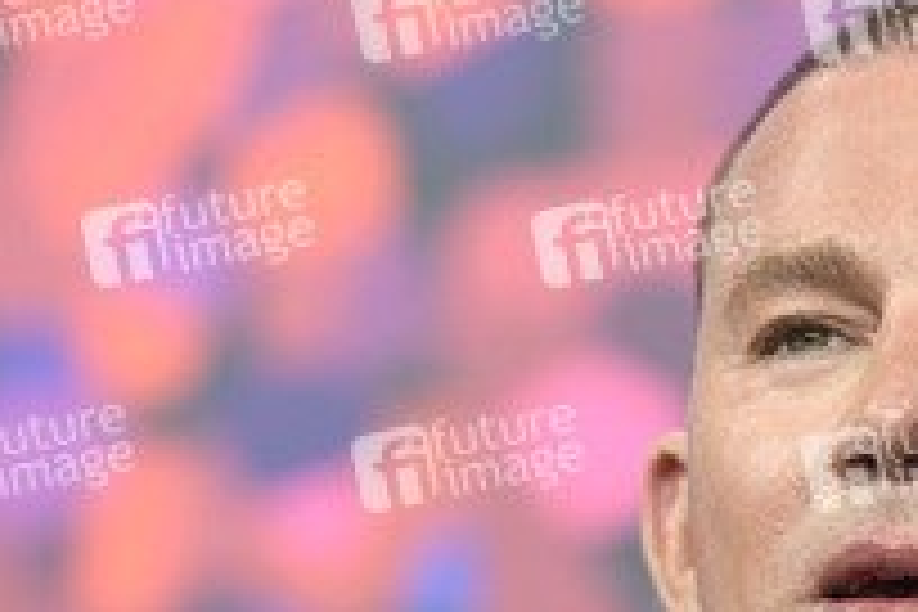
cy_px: 572
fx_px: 9587
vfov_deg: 3.7
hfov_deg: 5.5
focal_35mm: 376
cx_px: 979
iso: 1000
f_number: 4
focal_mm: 170
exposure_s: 1/250
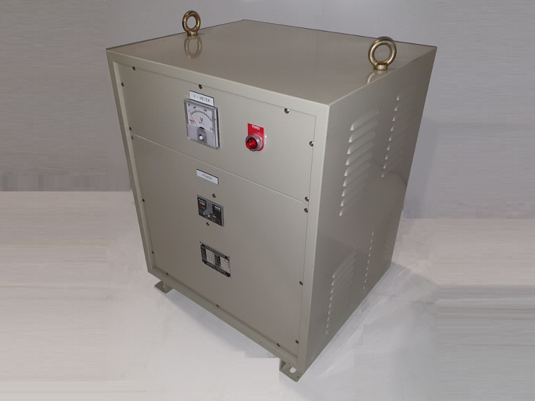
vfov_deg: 53.1
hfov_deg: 67.3
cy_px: 200
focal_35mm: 26
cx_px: 268
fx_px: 402
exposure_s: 1/50
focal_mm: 4.3
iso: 125
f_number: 2.4
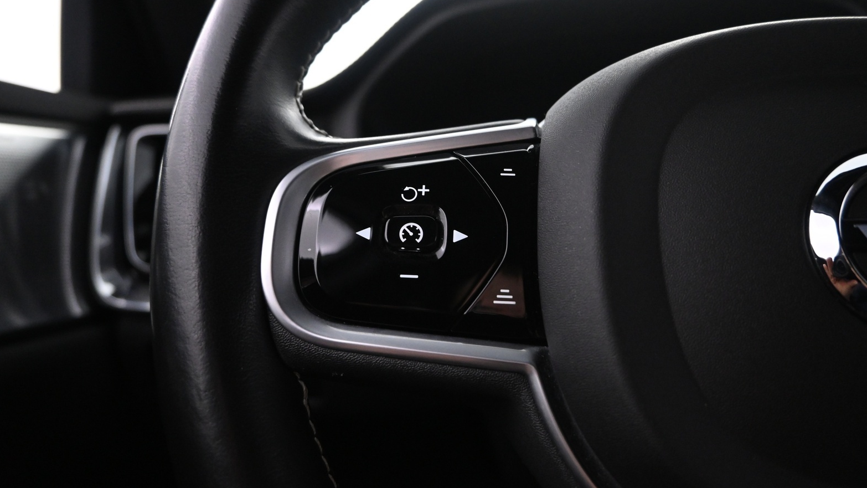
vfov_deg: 44.4
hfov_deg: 71.9
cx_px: 438
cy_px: 244
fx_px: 598
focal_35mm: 26
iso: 2500
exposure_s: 1/50
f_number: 3.5
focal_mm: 16
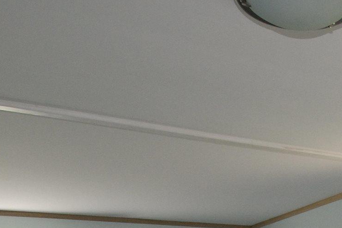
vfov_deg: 17.1
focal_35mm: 62
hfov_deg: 27.2
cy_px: 432
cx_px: 443
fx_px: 589
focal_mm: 10
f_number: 7.1
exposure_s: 1/200
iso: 500
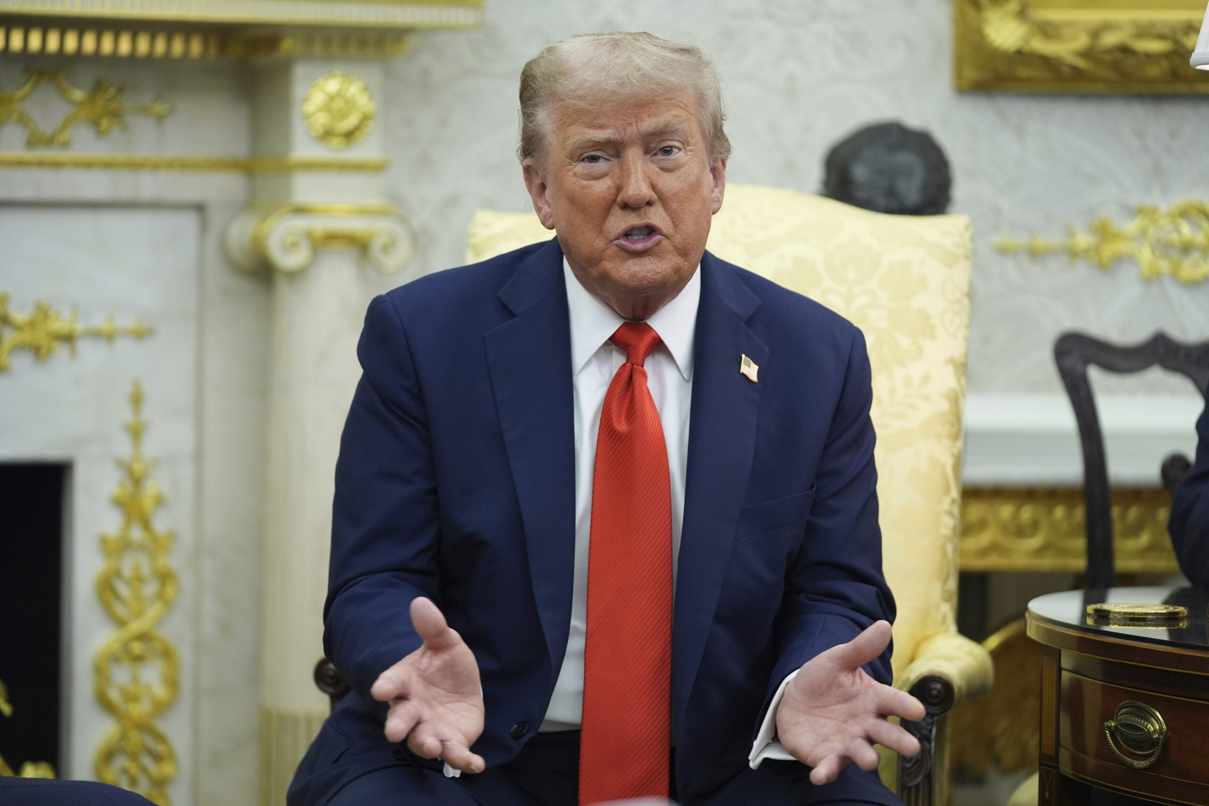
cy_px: 403
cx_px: 604
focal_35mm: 117
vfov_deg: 11.7
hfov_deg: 17.5
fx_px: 3929
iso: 2500
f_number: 2.8
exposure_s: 1/160
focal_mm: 117
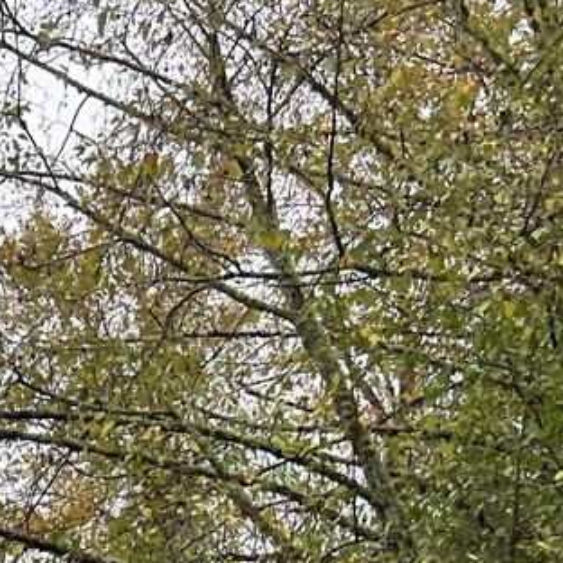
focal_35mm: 118
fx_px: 2171
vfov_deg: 13.2
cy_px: 1054
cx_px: -411
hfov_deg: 13.4
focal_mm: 5.7
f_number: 1.5
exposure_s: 1/509
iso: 50
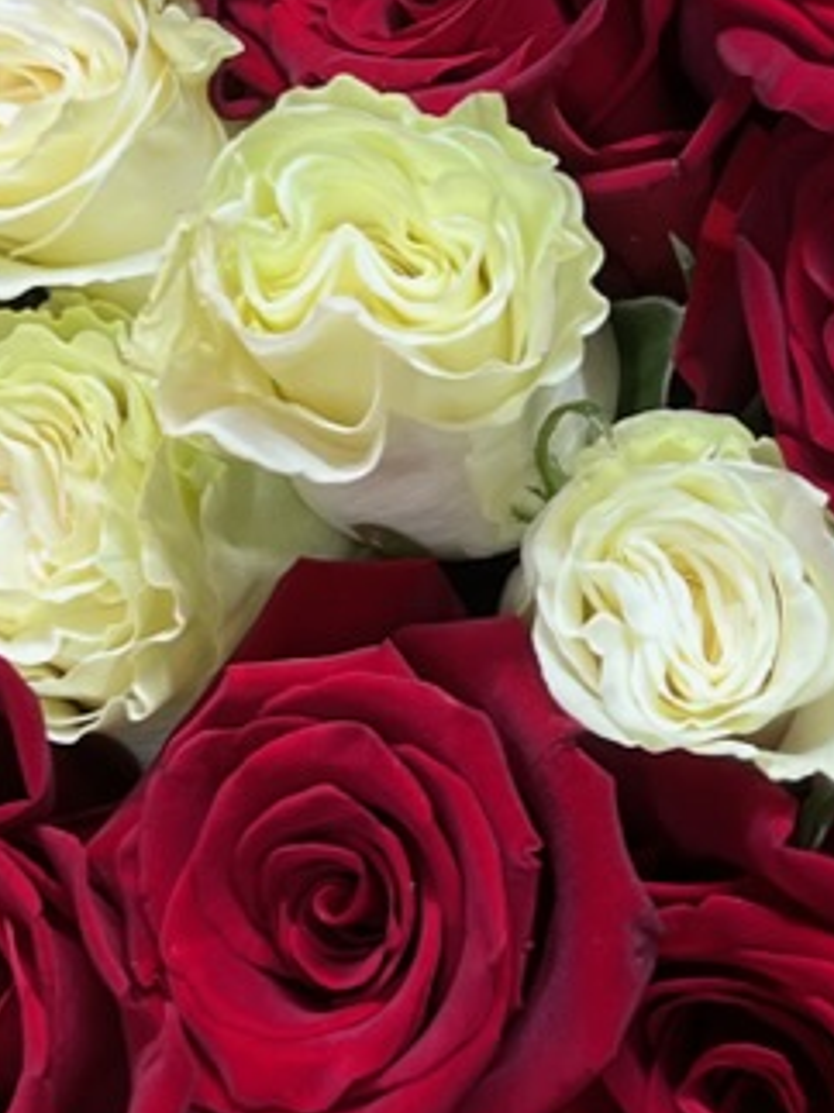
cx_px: 658
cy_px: 434
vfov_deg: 19.1
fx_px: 3311
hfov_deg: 14.3
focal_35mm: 103
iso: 80
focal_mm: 5.7
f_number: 1.5
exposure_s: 1/120
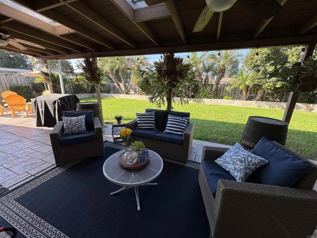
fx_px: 128
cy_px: 119
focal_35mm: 14
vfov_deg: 85.7
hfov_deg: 102.1
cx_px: 158
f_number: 2.2
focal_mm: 2.22
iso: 40
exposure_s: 1/218
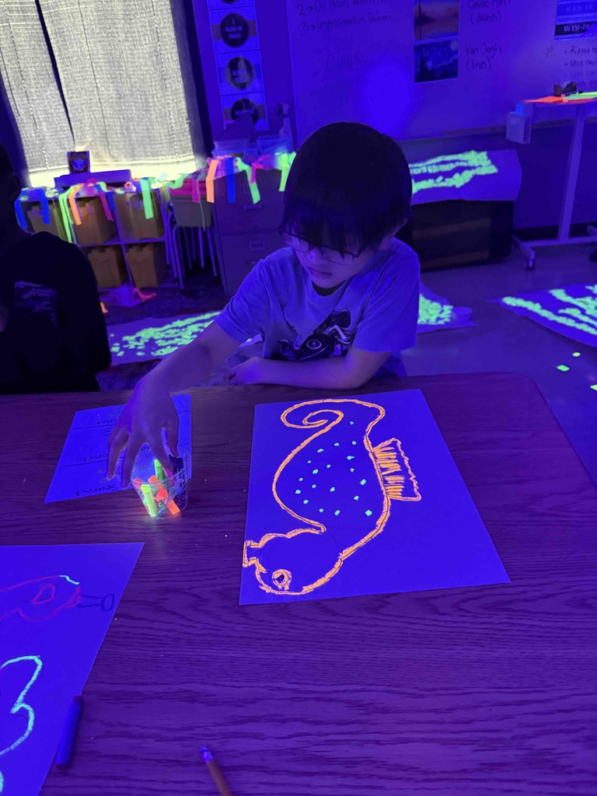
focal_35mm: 24
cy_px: 398
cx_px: 298
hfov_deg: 56.8
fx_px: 552
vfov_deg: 71.6
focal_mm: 6.76
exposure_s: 1/30
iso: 1000
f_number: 1.78
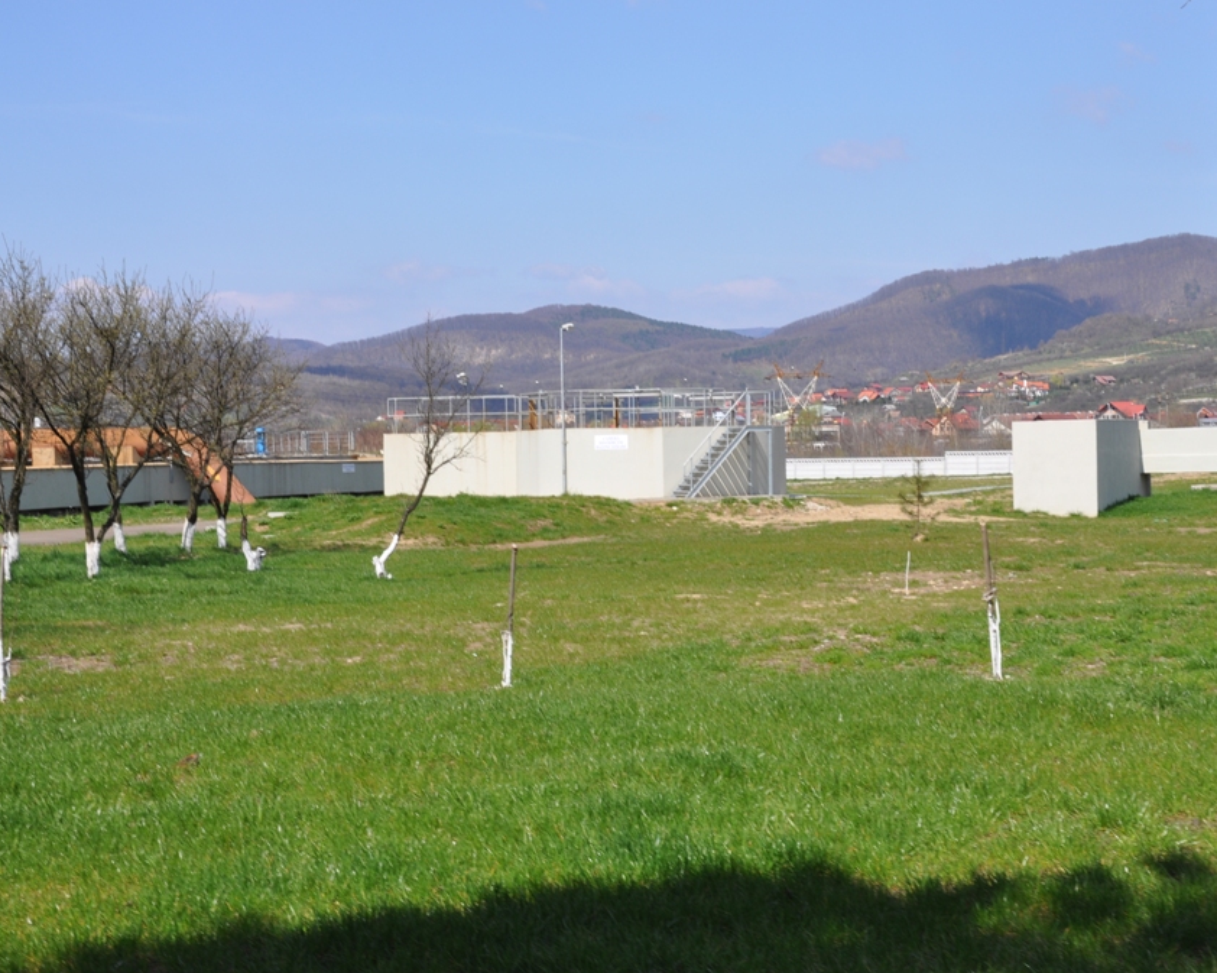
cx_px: 700
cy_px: 489
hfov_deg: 29.1
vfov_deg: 23.5
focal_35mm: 65
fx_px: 2340
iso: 200
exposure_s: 1/200
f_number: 14
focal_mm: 38
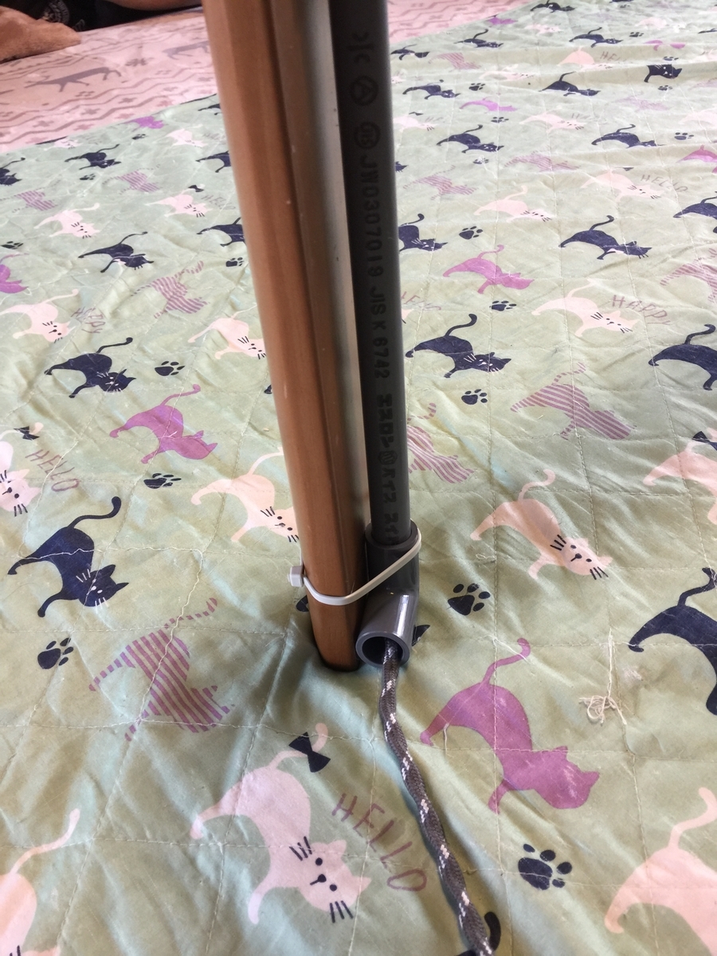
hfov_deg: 48.2
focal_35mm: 29
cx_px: 358
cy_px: 478
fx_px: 801
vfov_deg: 61.7
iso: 50
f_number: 2.2
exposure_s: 1/15
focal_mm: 4.15
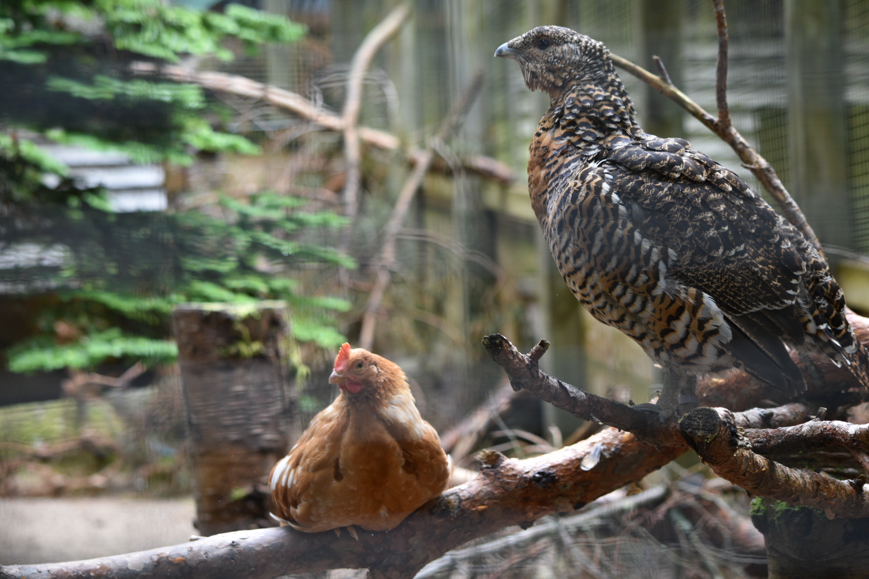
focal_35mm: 117
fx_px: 2824
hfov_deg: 17.5
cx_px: 434
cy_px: 290
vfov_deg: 11.7
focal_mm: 78
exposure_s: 1/125
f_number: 5.6
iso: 400
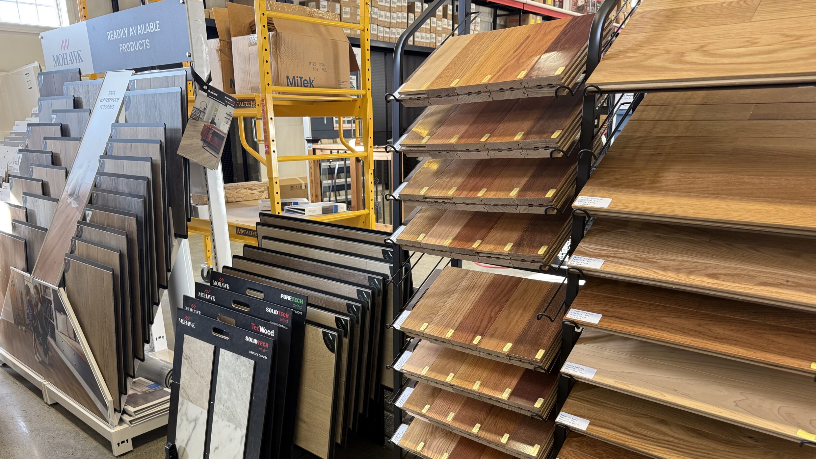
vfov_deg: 42.2
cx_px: 404
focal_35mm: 27
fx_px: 584
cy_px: 315
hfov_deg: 69.9
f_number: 1.78
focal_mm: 6.76
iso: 160
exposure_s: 1/60
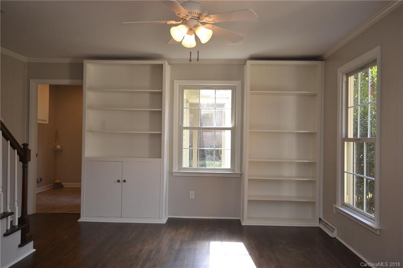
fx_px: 336
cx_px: 202
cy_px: 134
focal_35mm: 30
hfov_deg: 61.9
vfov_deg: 43.6
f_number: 5.6
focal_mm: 20
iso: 400
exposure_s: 1/80
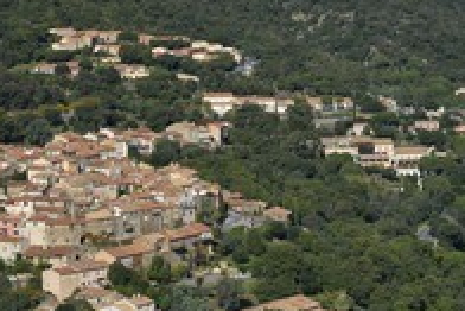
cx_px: 251
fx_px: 1939
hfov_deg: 13.7
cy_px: 50
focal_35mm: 150
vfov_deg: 9.1
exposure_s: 1/1000
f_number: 11
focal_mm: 70
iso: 400
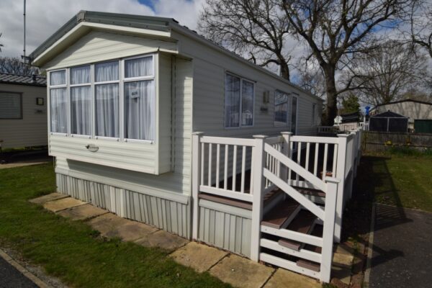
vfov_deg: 63.2
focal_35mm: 20
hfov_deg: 85.4
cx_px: 216
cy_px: 144
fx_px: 234
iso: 100
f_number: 13
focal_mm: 13
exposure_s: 1/200
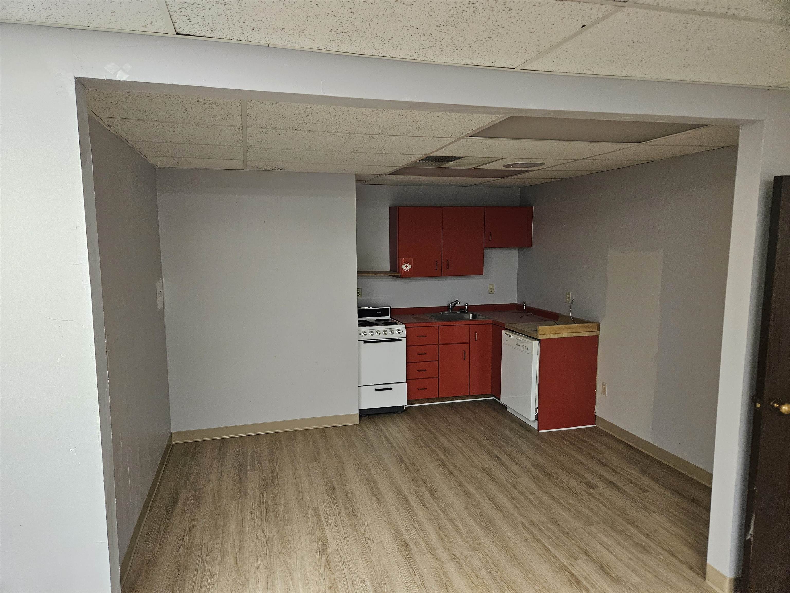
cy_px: 296
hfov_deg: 73.9
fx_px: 525
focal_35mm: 23
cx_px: 395
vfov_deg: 58.9
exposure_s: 1/120
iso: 640
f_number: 1.8
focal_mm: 5.4
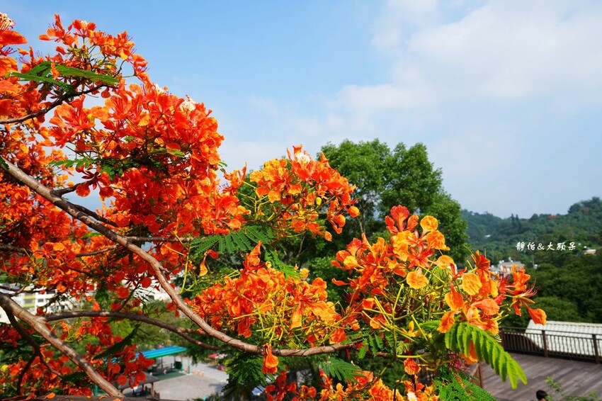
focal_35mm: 24
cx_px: 301
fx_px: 401
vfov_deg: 53.1
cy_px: 200
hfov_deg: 73.8
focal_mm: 24
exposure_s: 1/320
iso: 160
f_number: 8
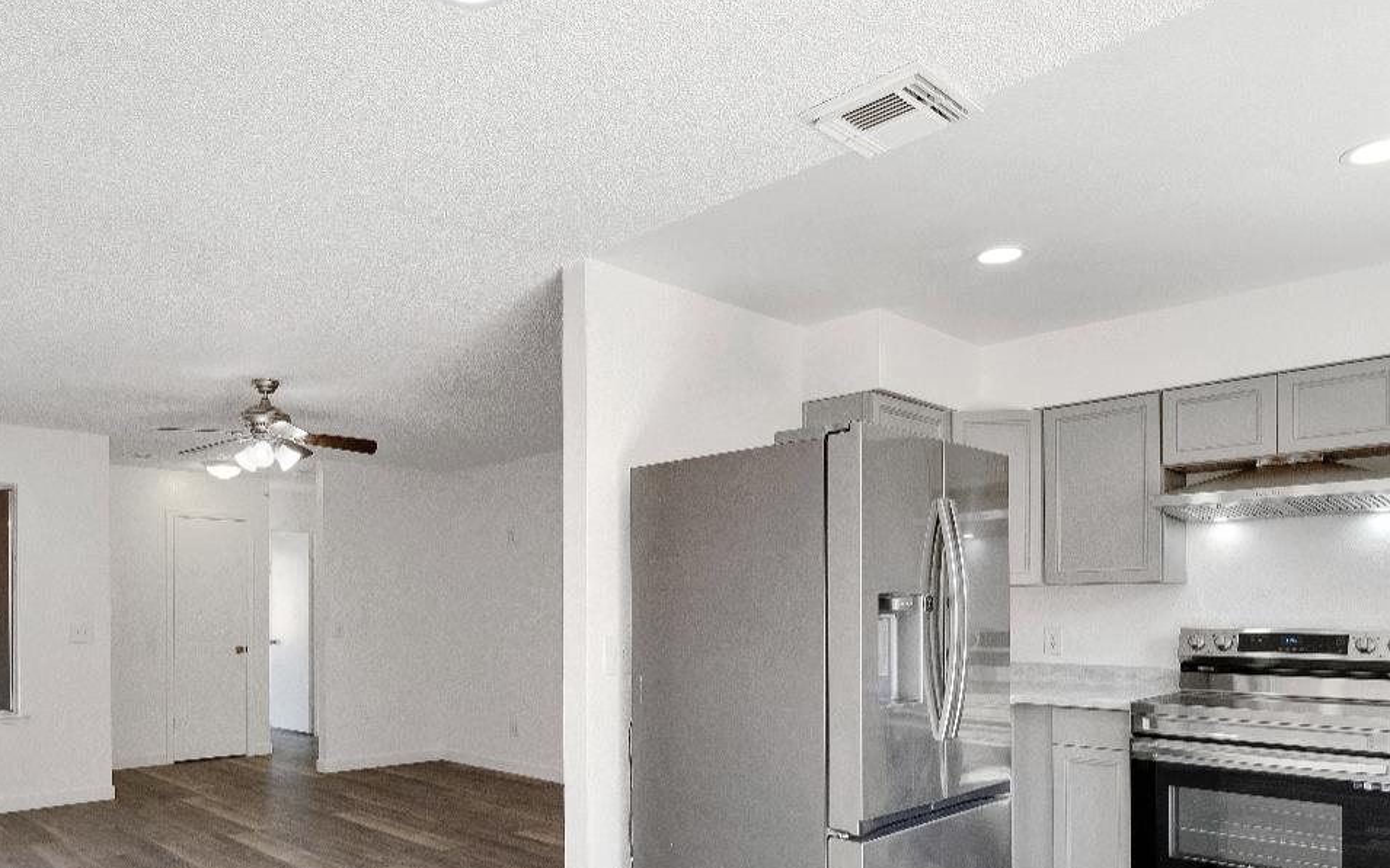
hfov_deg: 74.2
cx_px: 573
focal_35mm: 24
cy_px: 616
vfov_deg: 49.7
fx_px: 909
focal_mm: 10
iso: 400
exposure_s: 1/40
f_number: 8
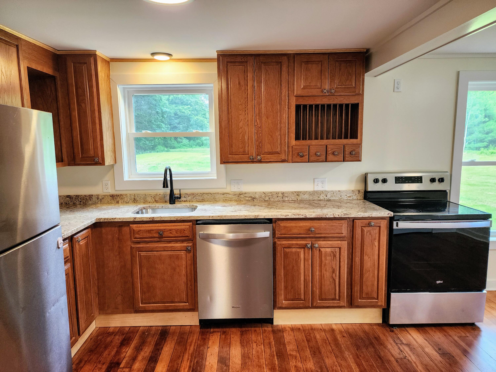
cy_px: 186
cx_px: 248
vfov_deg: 58.9
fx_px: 330
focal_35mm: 23
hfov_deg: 73.9
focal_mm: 6.4
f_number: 1.8
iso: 160
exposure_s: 1/120
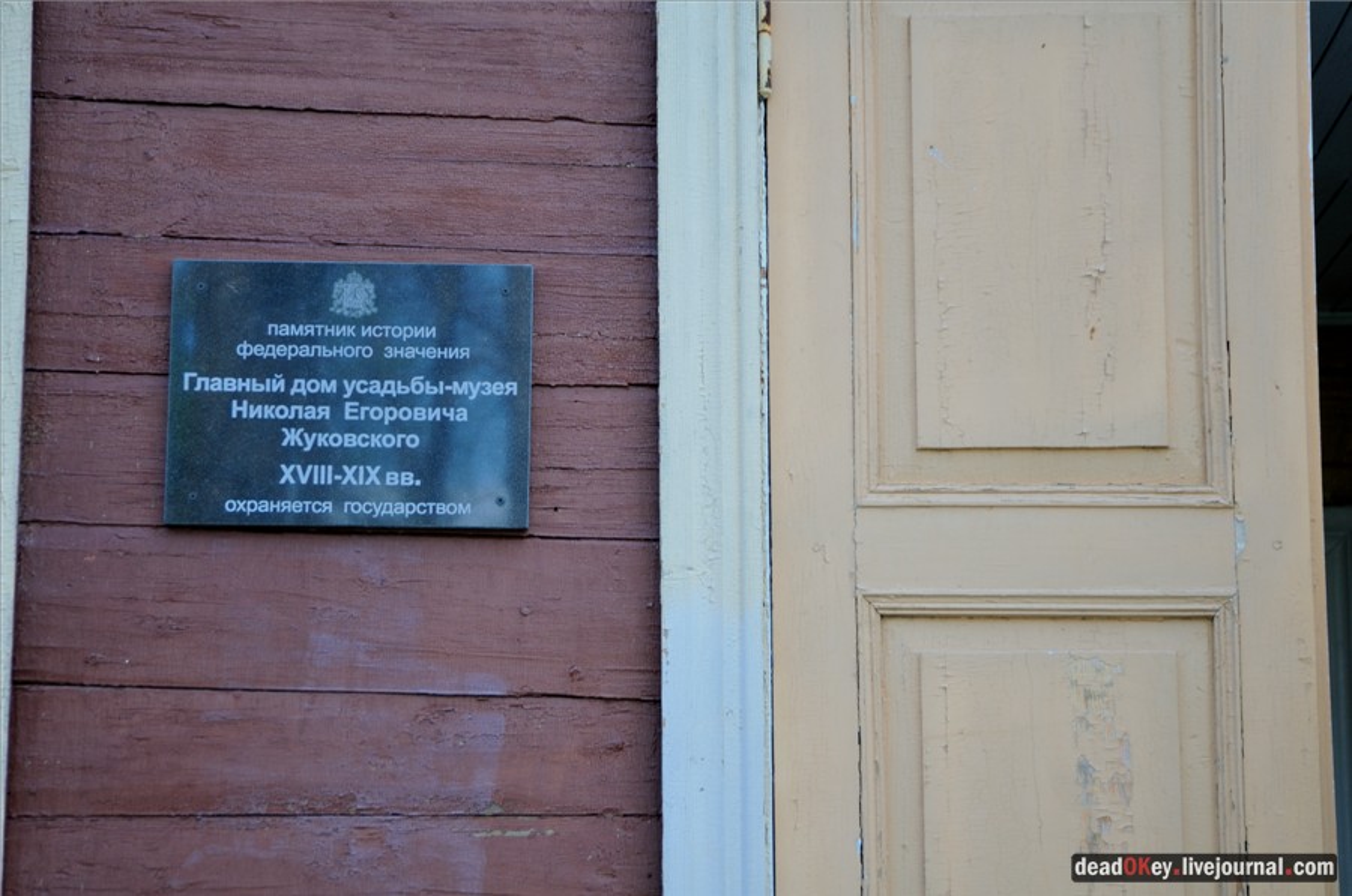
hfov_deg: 19.5
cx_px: 676
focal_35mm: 105
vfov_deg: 13.0
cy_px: 448
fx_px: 3937
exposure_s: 1/60
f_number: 6.3
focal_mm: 70
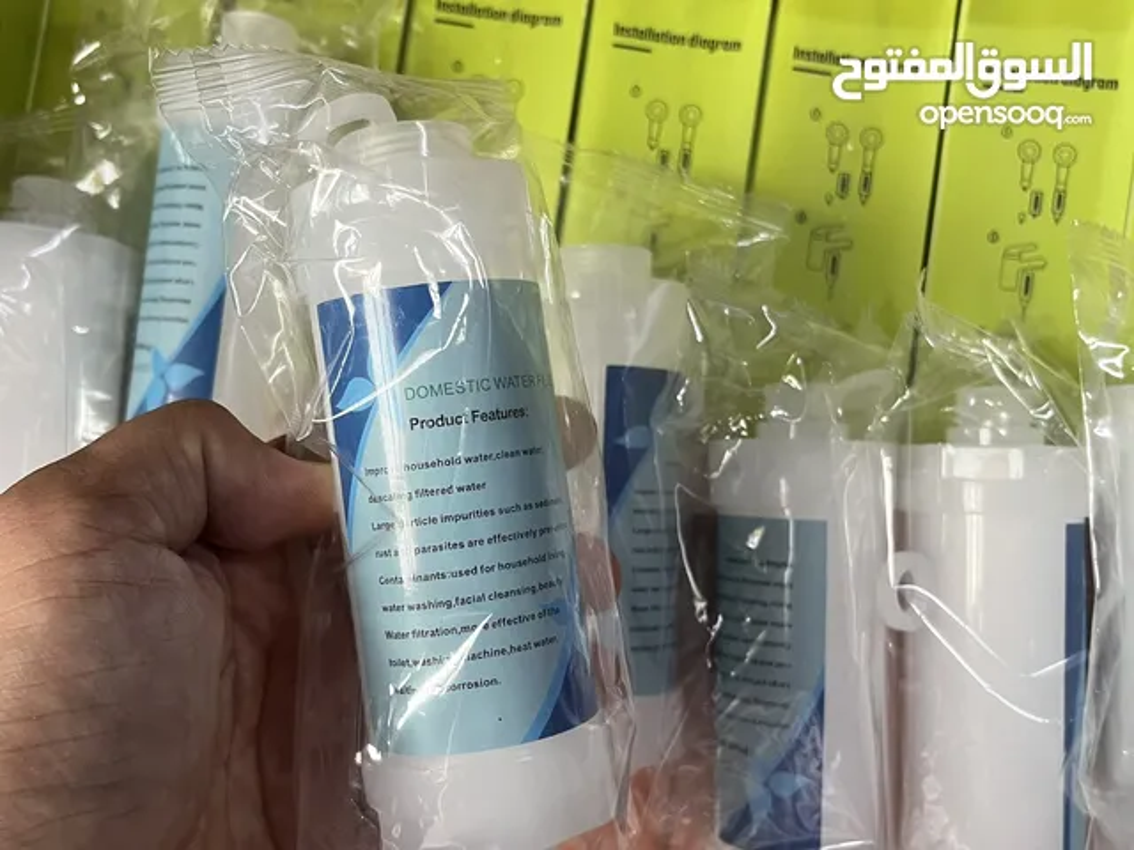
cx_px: 567
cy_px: 425
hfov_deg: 67.3
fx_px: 852
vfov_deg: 53.1
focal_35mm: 26
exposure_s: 1/60
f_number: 1.6
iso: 160
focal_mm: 5.1
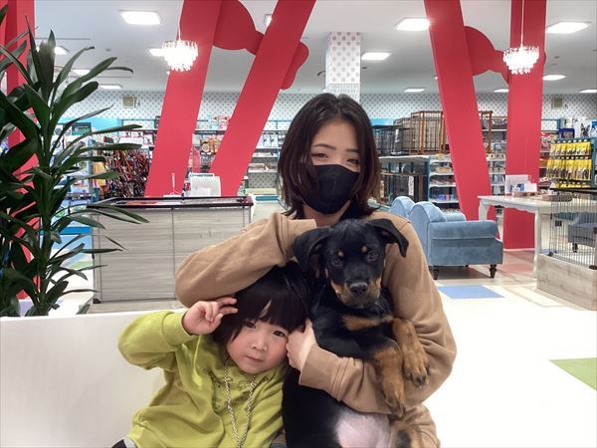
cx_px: 298
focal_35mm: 31
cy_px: 224
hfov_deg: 58.4
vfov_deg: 45.4
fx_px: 535
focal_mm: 3.3
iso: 64
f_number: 2.4
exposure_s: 1/50
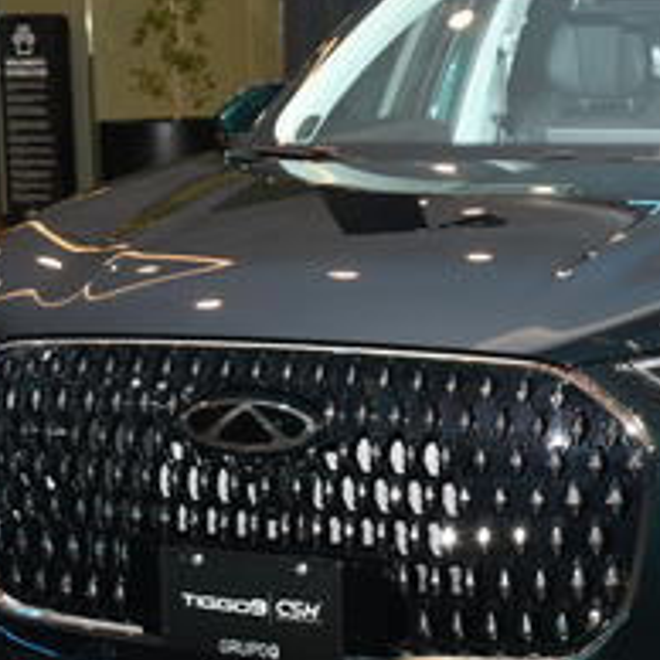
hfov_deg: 18.2
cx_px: 585
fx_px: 2028
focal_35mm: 94
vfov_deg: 18.5
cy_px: 332
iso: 640
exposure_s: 1/30
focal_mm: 29
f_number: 5.6
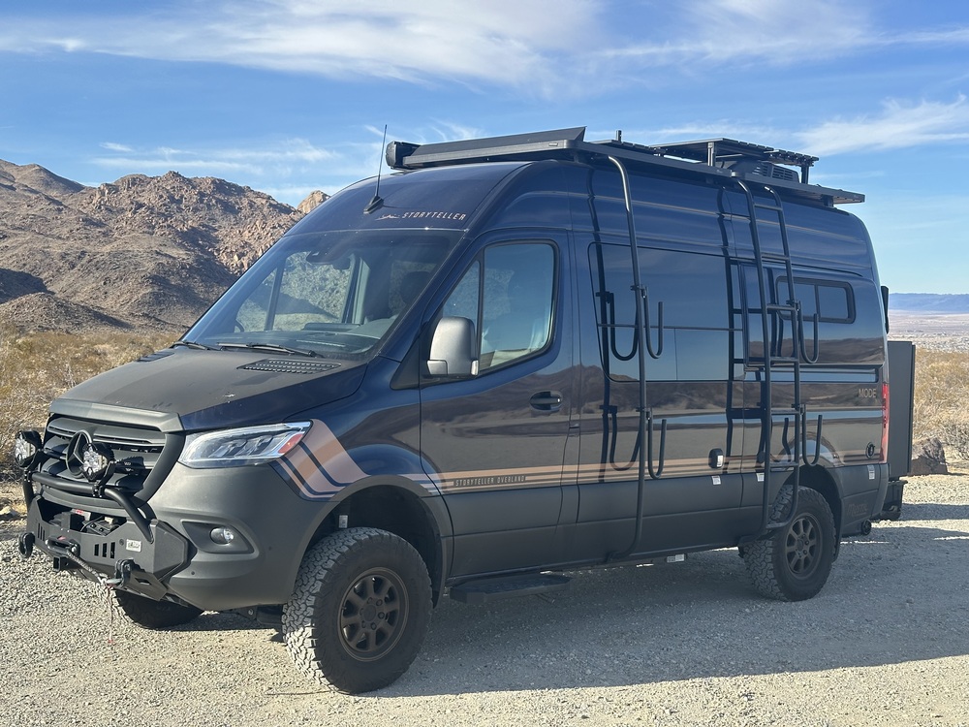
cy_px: 364
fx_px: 1344
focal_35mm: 48
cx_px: 484
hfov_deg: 39.7
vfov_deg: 30.3
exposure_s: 1/2160
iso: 64
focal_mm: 6.86
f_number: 1.78
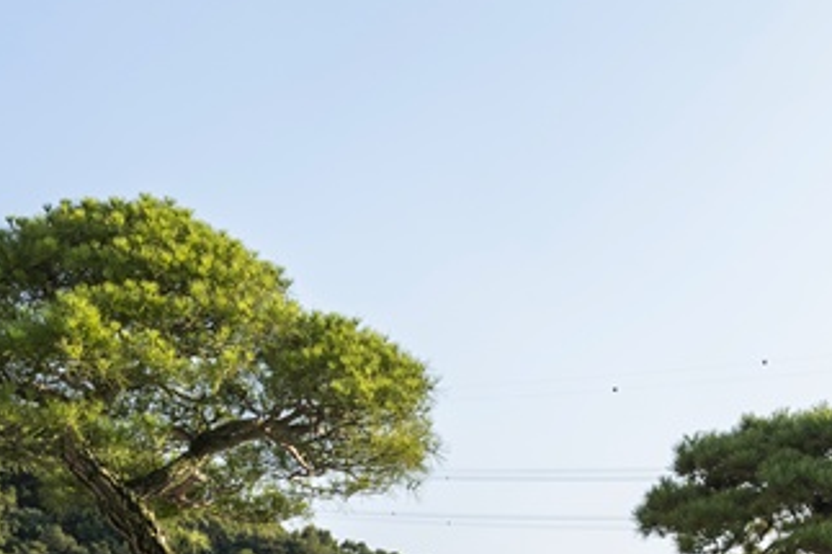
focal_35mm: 65
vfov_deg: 19.0
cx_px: 325
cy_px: 759
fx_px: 1501
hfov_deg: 30.9
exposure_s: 1/100
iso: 100
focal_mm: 21
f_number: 7.1
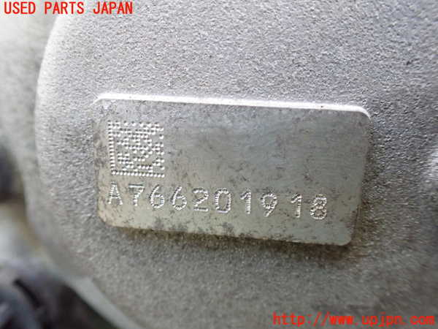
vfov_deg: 46.8
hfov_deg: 60.0
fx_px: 380
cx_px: 219
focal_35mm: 30
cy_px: 164
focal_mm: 5.4
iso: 800
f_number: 2.3
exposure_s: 1/125
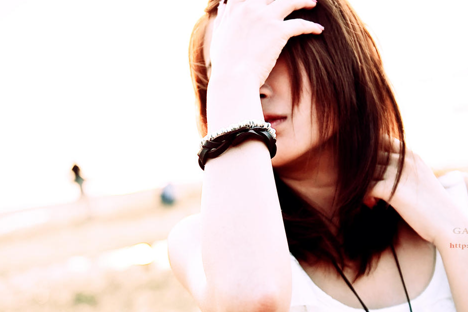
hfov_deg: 27.7
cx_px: 257
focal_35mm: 73
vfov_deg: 18.7
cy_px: 153
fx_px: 949
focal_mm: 38
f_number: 2.8
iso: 200
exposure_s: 1/400
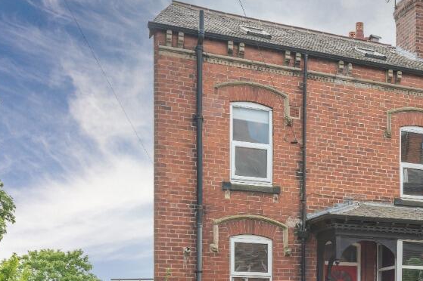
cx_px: 331
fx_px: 646
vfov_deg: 23.9
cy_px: 255
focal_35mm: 55
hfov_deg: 35.2
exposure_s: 1/200
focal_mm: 30
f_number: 8
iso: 200
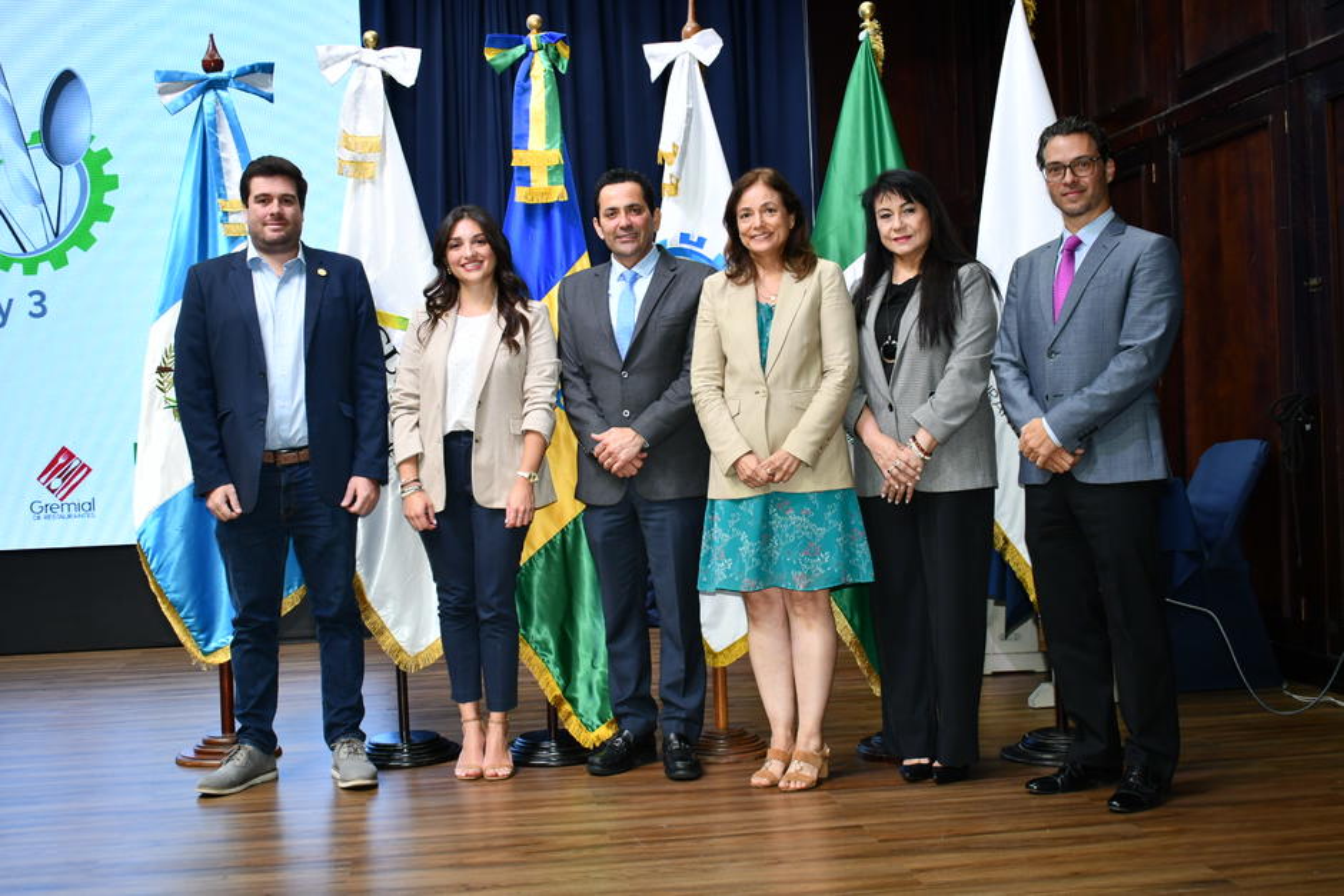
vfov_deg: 31.2
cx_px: 672
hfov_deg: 45.4
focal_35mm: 43
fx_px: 1605
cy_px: 448
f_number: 4.2
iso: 500
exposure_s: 1/60
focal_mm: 29
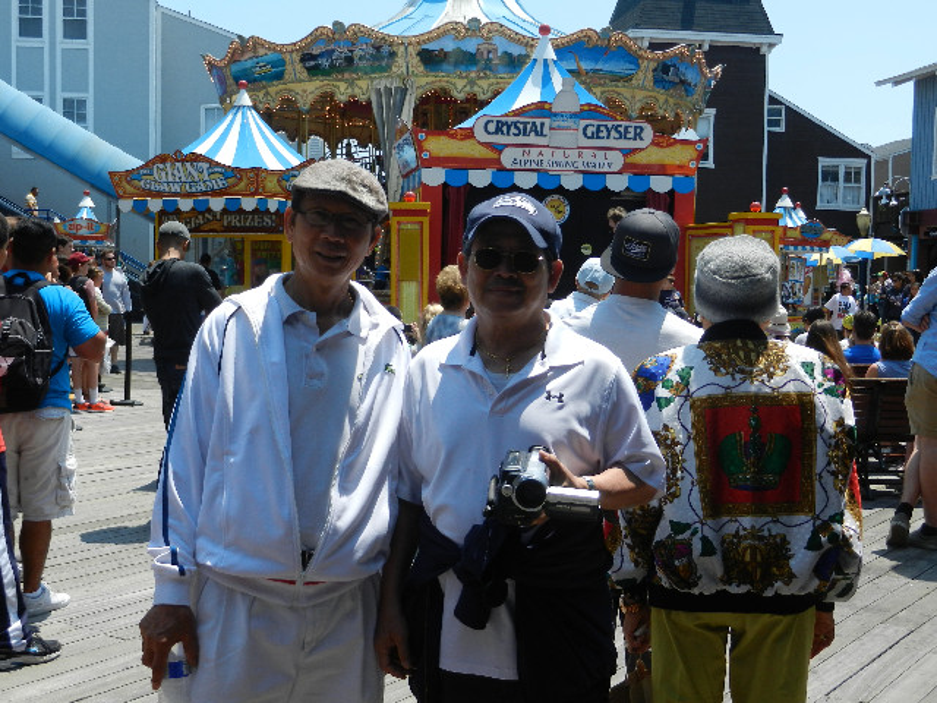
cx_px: 468
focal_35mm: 45
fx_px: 1218
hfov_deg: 42.1
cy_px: 352
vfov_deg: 32.2
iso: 160
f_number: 4.2
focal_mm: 8.2
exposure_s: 1/1000
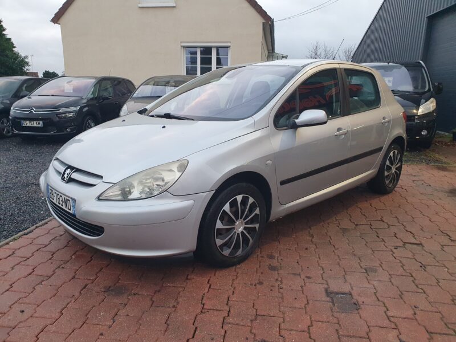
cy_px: 171
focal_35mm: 26
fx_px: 343
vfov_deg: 53.1
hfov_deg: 67.3
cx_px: 228
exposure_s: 1/100
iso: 320
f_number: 2.4
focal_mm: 4.32
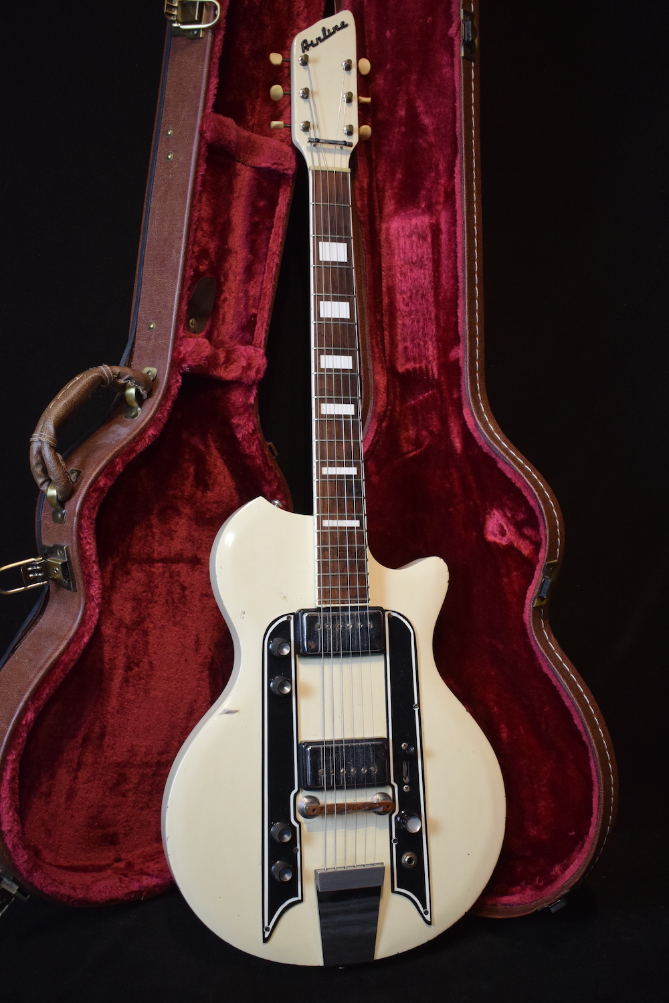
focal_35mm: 40
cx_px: 334
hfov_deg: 33.0
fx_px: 1129
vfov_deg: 47.9
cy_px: 502
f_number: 4
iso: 1800
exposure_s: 1/60
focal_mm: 27
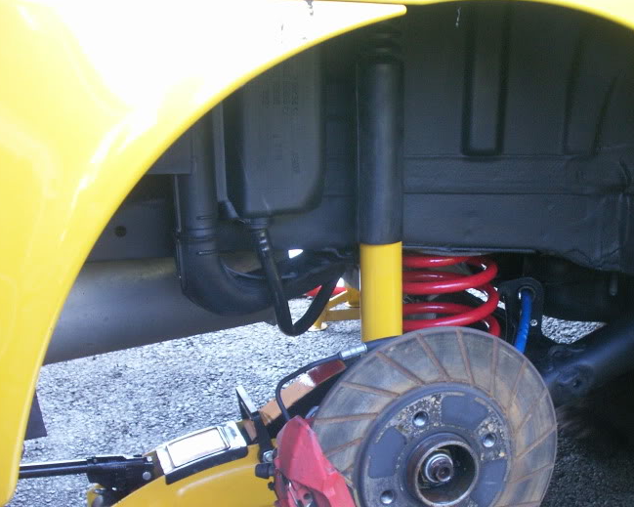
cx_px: 376
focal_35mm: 57
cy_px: 351
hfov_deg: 32.9
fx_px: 1069
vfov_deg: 26.5
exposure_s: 1/40
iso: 125
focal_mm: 7.7
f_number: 3.5
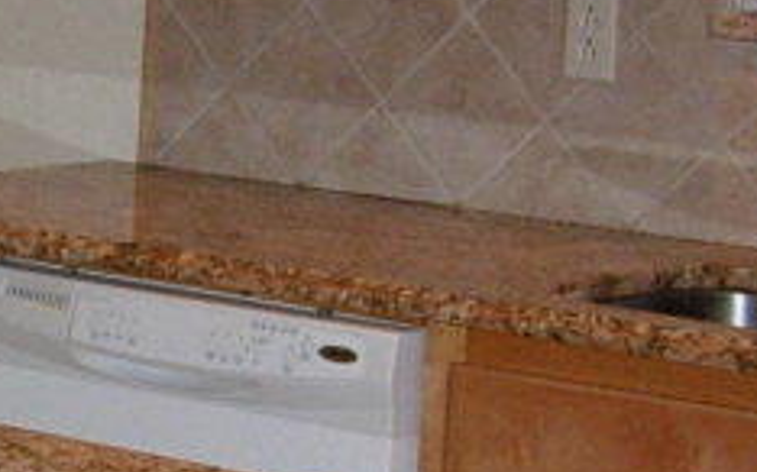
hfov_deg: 12.3
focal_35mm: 167
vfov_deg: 7.8
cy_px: 362
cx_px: -126
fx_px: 3444
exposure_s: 1/166
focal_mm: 7.5
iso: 183
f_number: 2.7
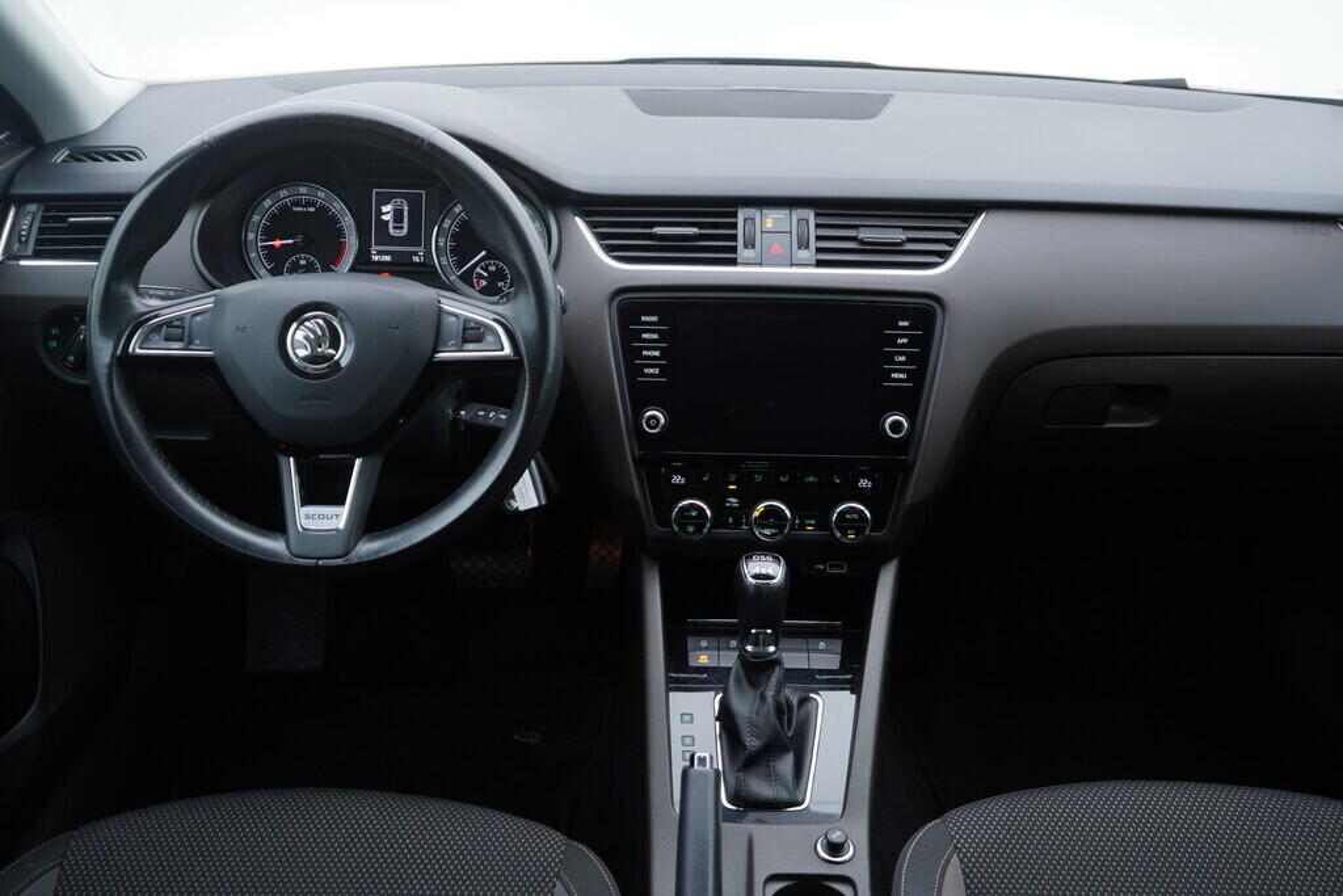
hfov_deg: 53.1
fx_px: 1343
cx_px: 672
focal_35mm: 36
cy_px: 448
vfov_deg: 36.9
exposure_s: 1/40
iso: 125
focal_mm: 24
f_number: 2.8
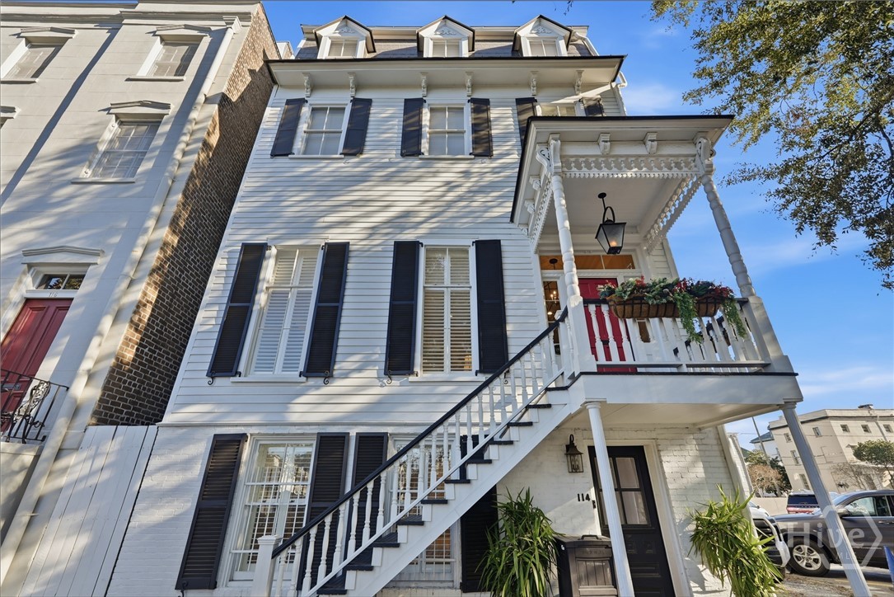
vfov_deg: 73.8
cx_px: 447
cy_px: 298
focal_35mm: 16
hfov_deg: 96.7
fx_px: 397
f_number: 9
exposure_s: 1/4000
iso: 320
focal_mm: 16
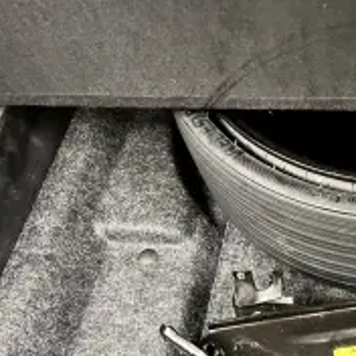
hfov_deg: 33.5
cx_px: 342
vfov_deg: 35.2
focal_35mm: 47
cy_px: 271
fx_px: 547
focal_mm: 5.1
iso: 500
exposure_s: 1/42
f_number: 1.6
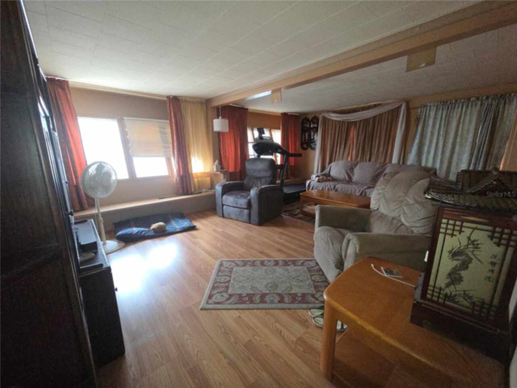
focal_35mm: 13
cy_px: 194
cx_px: 258
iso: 400
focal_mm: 2.2
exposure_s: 1/60
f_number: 2.2
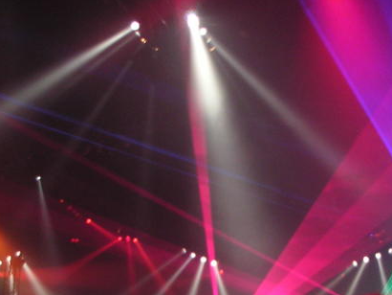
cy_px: 209
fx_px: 884
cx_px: 272
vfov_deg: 18.8
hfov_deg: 24.8
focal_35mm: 78
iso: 100
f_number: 2.8
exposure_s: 1/6
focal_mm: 6.3
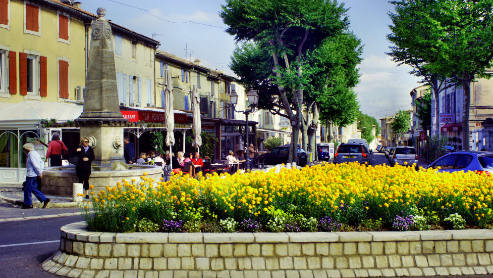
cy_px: 140
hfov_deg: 45.5
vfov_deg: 26.5
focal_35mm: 45
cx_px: 245
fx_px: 588
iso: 200
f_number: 11
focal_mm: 28
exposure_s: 1/125
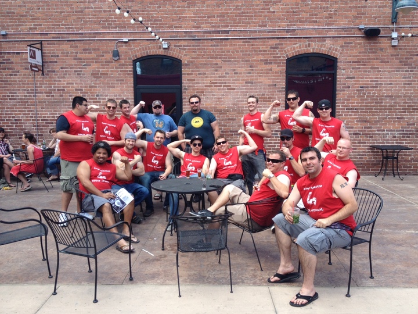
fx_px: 423
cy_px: 157
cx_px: 209
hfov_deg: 52.6
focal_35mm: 35
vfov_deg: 40.7
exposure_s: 1/284
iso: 50
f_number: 2.4
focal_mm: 4.28
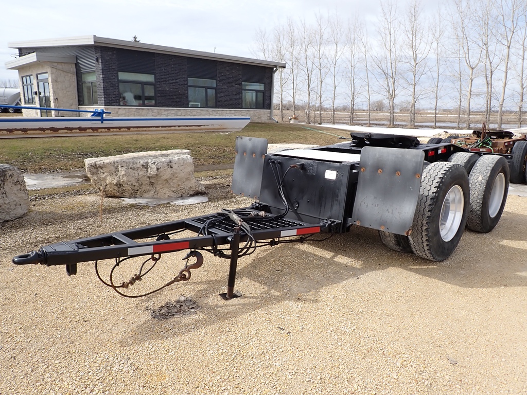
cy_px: 198
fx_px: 381
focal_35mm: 25
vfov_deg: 54.9
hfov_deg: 69.4
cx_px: 264
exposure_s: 1/1000
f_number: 2.8
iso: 100
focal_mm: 4.5
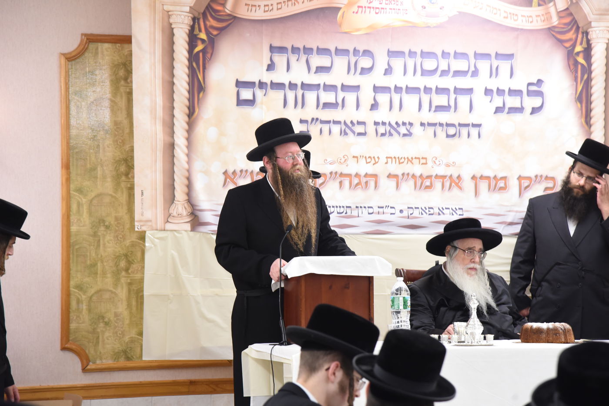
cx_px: 304
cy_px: 203
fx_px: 2030
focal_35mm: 120
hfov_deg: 17.1
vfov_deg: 11.4
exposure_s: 1/160
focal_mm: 120
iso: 2500
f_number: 5.6
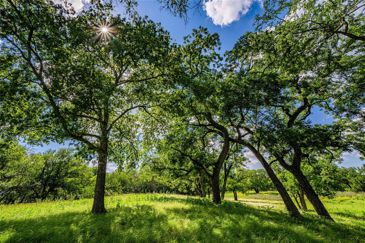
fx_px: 162
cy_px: 122
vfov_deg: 73.7
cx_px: 182
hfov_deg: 96.7
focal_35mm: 16
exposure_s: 1/200
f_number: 13
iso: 100
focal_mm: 16
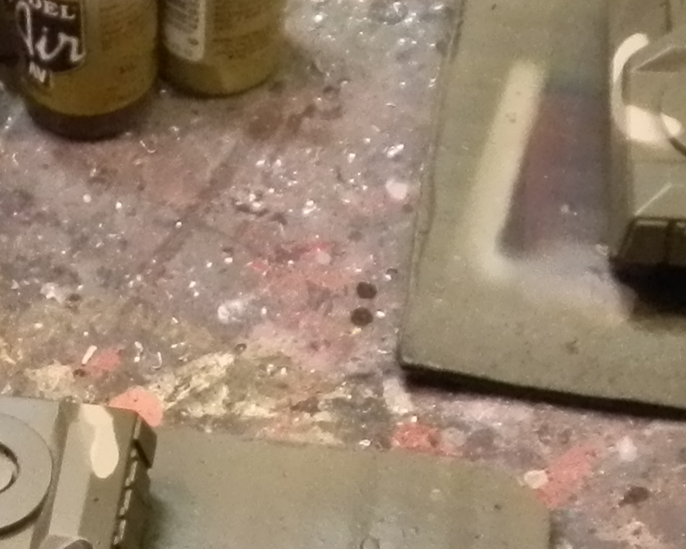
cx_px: 23
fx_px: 2578
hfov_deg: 14.9
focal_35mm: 127
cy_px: 626
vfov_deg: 11.9
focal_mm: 5
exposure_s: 1/40
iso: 400
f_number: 3.1
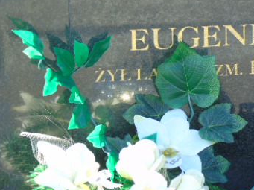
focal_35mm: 233
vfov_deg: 6.4
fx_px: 1708
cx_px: 188
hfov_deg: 8.5
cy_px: 43
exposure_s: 1/50
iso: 80
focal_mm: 22
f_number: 4.6
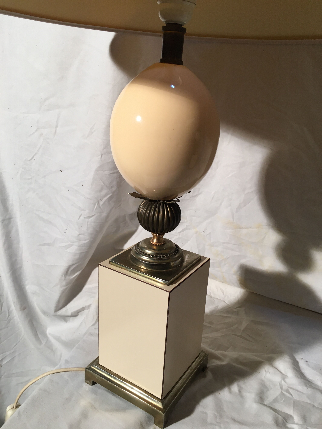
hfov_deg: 48.2
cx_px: 161
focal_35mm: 29
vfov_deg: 61.7
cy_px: 214
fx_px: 360
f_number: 2.2
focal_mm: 4.15
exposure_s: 1/33
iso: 32
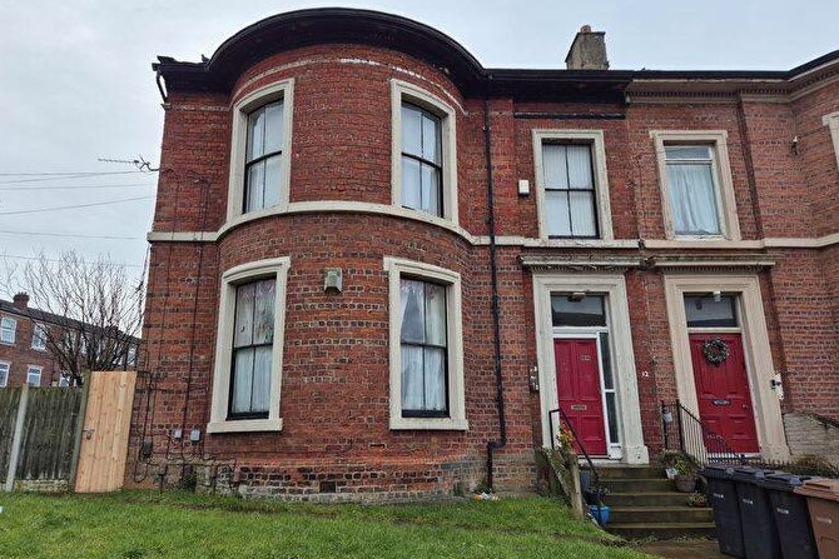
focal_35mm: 25
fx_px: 583
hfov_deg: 71.5
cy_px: 281
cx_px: 403
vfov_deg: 51.3
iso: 25
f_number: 1.8
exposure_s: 1/588
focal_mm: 5.4
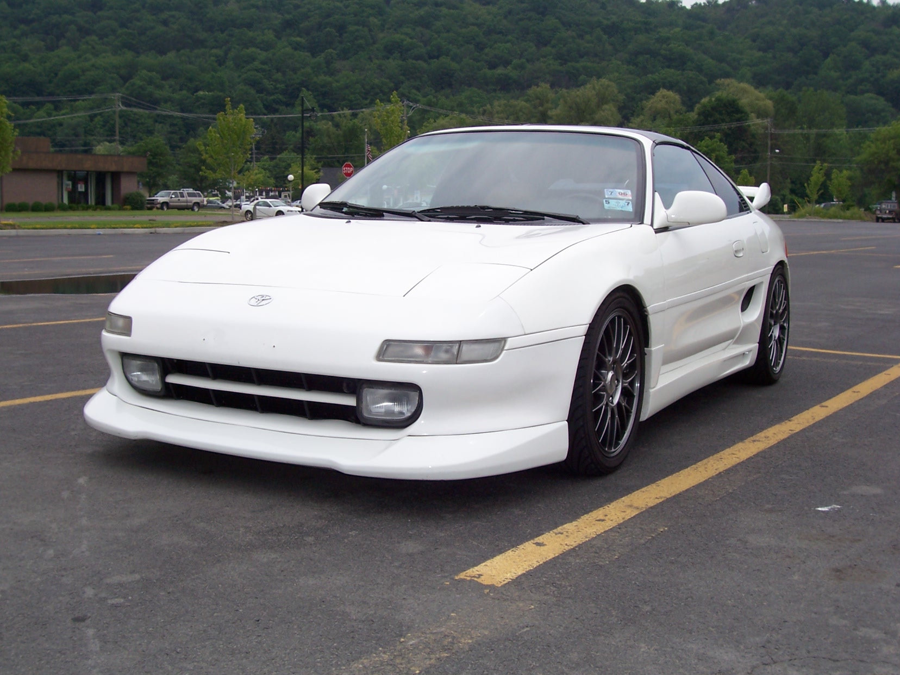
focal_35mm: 42
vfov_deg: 34.3
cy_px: 338
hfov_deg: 44.8
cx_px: 450
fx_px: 1092
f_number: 5.6
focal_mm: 7
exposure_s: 1/350
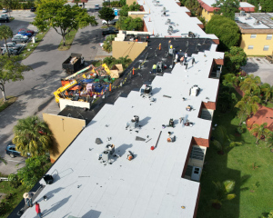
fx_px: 283
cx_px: 117
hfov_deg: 51.4
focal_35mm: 35
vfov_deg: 41.6
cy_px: 149
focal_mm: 8.38
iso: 100
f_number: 2.8
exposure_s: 1/2000
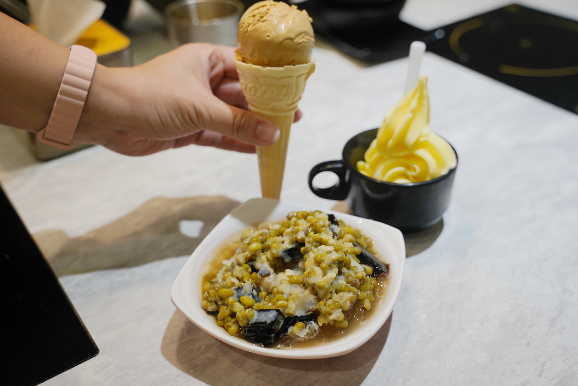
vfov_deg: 34.2
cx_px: 289
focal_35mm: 39
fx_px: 626
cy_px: 193
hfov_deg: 49.6
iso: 400
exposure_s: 1/60
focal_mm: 39
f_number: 4
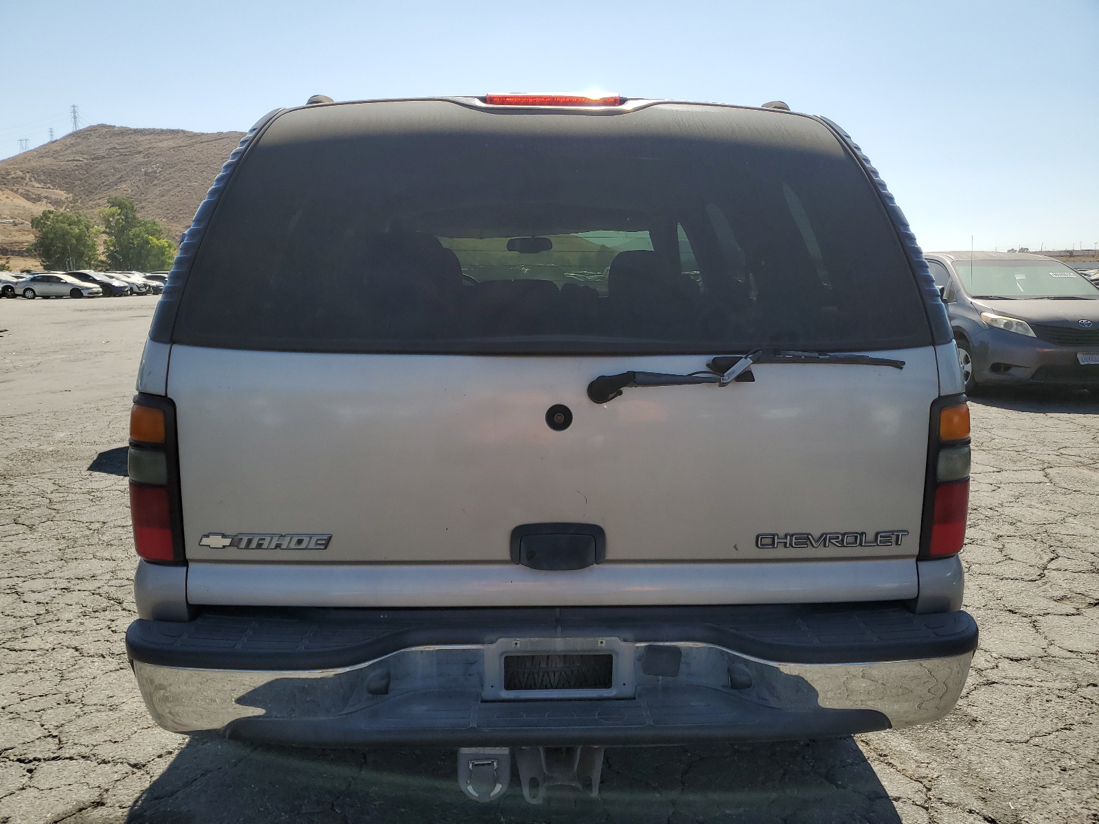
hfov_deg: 67.3
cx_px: 550
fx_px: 825
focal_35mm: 26
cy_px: 412
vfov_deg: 53.1
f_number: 1.5
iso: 50
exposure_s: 1/3333
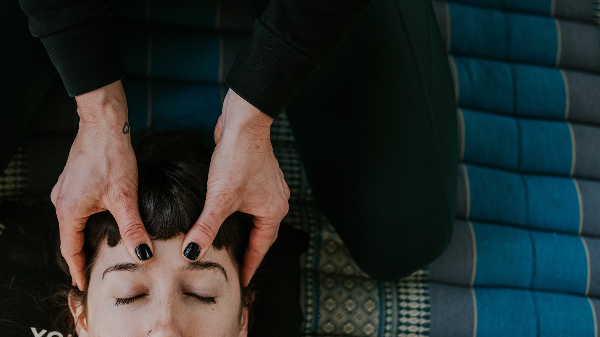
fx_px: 1018
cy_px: 133
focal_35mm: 64
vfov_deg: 18.8
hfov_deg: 32.5
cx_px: 194
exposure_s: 1/400
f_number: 2
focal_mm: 35
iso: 250
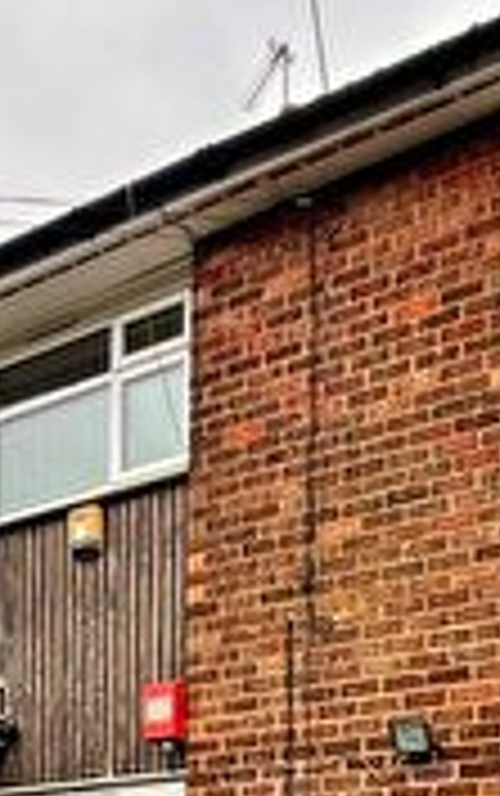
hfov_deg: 28.8
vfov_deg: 34.5
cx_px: 378
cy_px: 992
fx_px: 957
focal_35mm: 44
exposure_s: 1/195
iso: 50
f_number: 2.2
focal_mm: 2.22
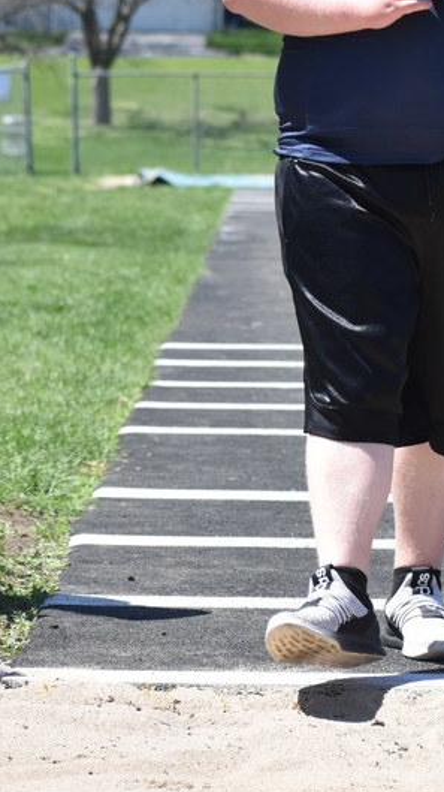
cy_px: 198
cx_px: 389
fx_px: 4464
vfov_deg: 10.1
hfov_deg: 5.7
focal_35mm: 213
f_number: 5
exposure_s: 1/1250
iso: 400
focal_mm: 70
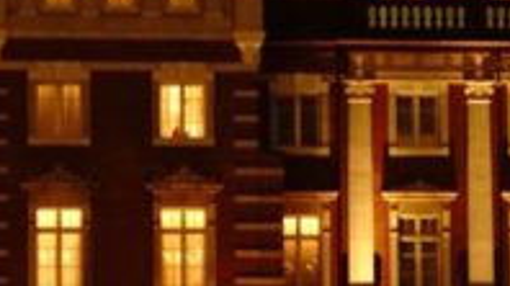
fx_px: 2567
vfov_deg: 6.4
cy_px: 264
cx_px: 203
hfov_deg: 11.3
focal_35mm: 190
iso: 5000
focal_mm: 35
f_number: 3.2
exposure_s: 1/50
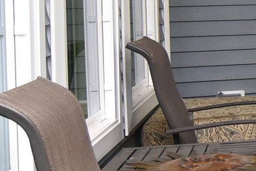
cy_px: 0
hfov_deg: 15.0
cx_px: 562
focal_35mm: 101
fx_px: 719
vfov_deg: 13.4
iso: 800
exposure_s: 1/200
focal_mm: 12
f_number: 7.1
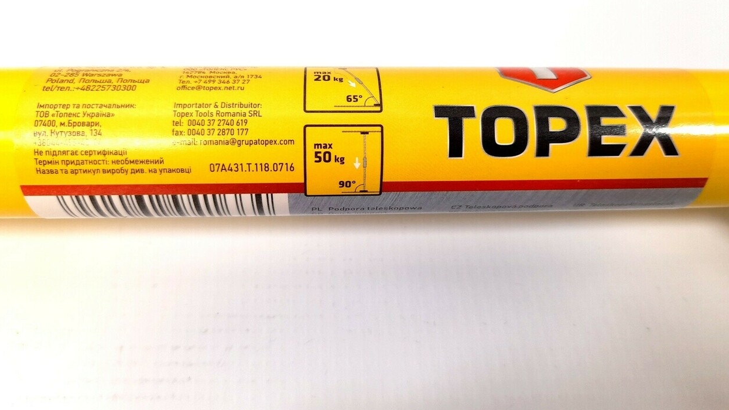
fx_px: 541
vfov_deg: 41.1
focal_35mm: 28
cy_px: 145
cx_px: 363
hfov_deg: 67.9
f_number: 2
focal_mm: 4.6
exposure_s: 1/50
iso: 20
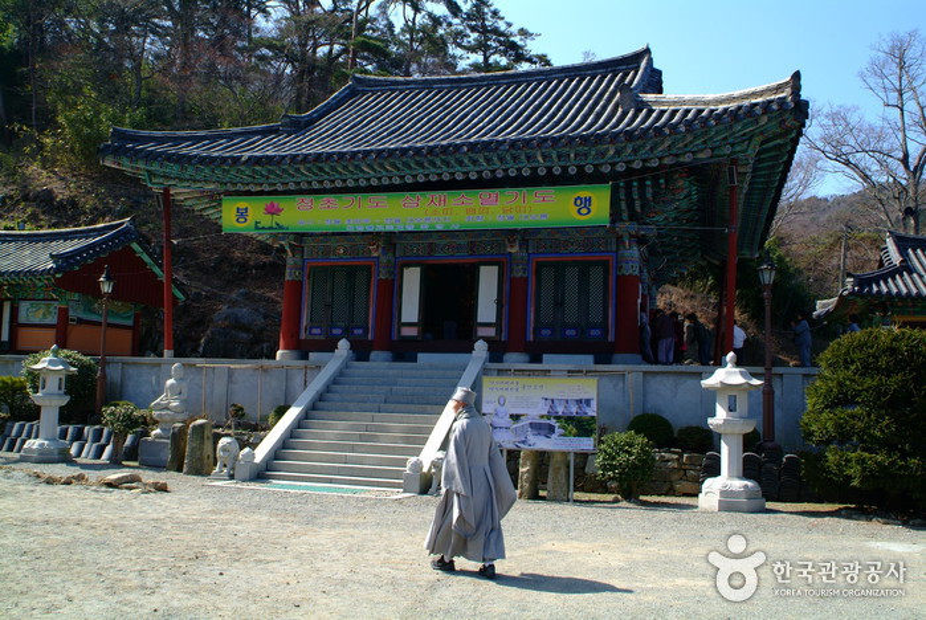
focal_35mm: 30
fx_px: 773
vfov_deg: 43.7
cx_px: 463
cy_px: 310
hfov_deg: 61.9
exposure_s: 1/180
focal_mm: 20
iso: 200
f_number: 9.5
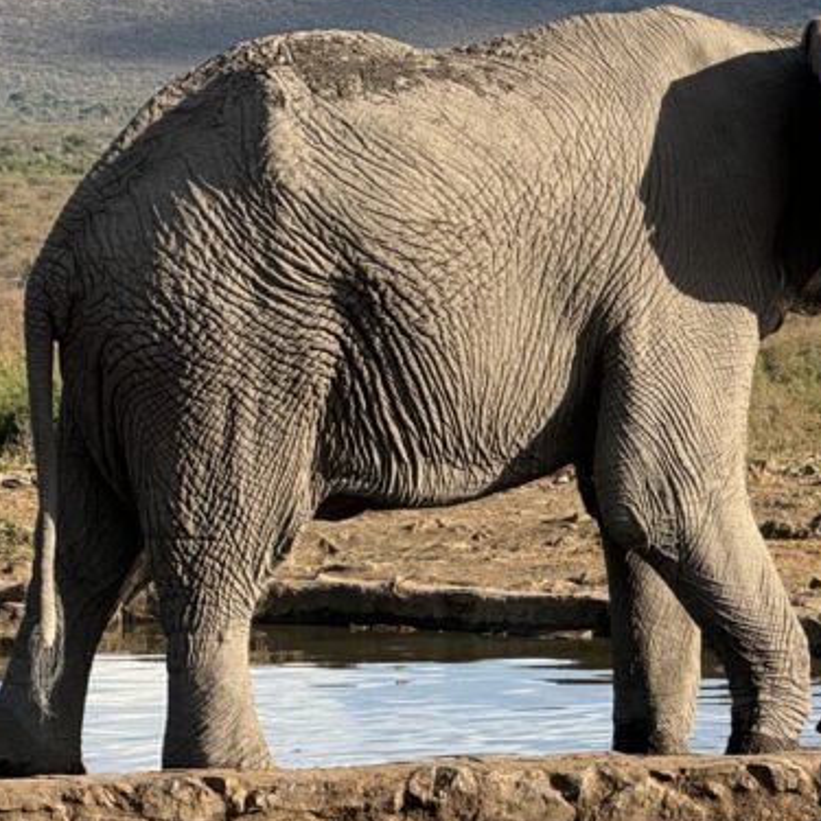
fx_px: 7782
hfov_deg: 6.0
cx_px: 994
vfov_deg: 6.0
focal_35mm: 290
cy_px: 317
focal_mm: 15.66
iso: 50
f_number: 2.8
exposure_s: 1/1048
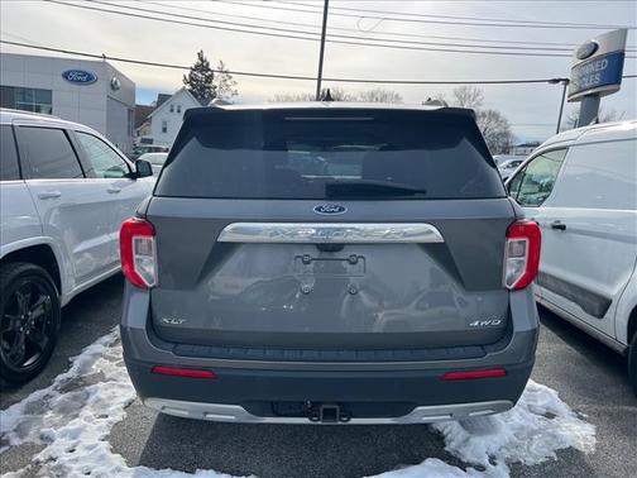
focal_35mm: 26
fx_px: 478
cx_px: 318
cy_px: 239
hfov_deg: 67.3
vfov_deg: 53.1
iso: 50
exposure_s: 1/2404
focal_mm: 5.7
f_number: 1.5
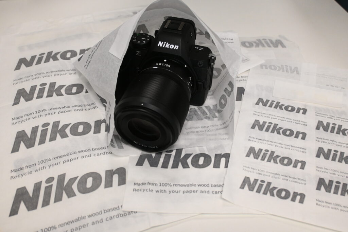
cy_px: 116
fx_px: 312
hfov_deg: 58.3
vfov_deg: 40.8
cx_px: 174
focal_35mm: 32
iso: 1600
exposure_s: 1/500
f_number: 4
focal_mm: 21.5
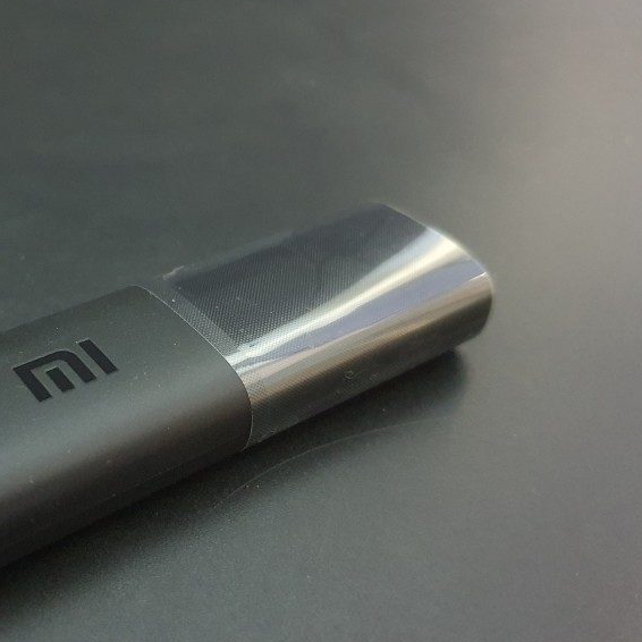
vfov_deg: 42.7
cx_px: 126
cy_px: 363
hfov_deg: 41.0
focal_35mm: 39
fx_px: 818
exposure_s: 1/9
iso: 1000
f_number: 1.5
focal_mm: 4.3
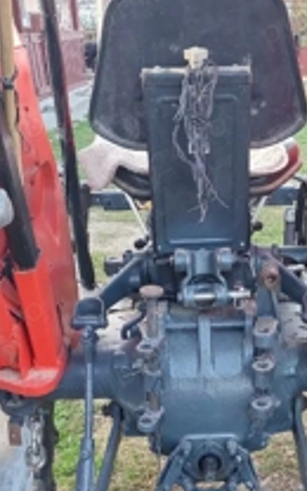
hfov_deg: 25.2
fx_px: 683
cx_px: 198
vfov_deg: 38.3
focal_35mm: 51
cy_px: 385
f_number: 1.8
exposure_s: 1/50
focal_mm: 5.23
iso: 160
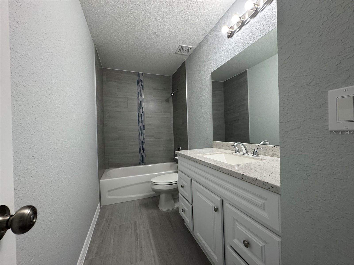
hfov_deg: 102.1
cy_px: 132
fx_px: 143
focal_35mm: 14
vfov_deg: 85.7
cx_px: 177
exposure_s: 1/120
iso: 200
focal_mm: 2.22
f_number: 2.2
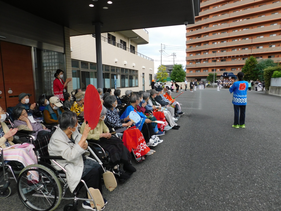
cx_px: 140
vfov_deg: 58.9
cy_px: 106
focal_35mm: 23
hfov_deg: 73.9
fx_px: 187
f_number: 3
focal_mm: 4
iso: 125
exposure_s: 1/500
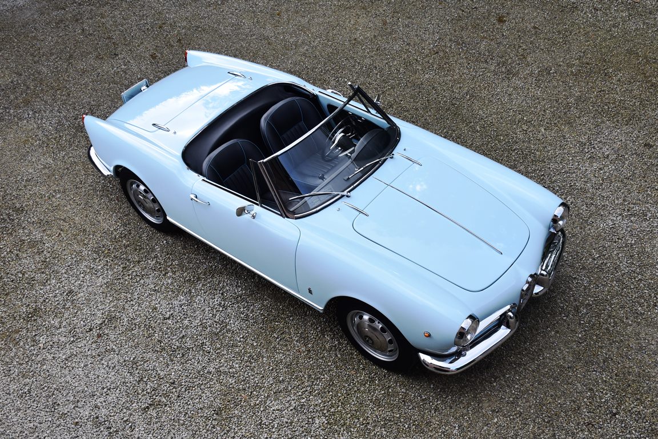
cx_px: 329
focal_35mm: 34
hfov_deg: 55.1
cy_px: 220
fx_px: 631
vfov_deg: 38.4
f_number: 5.6
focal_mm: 23
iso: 320
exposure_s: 1/250
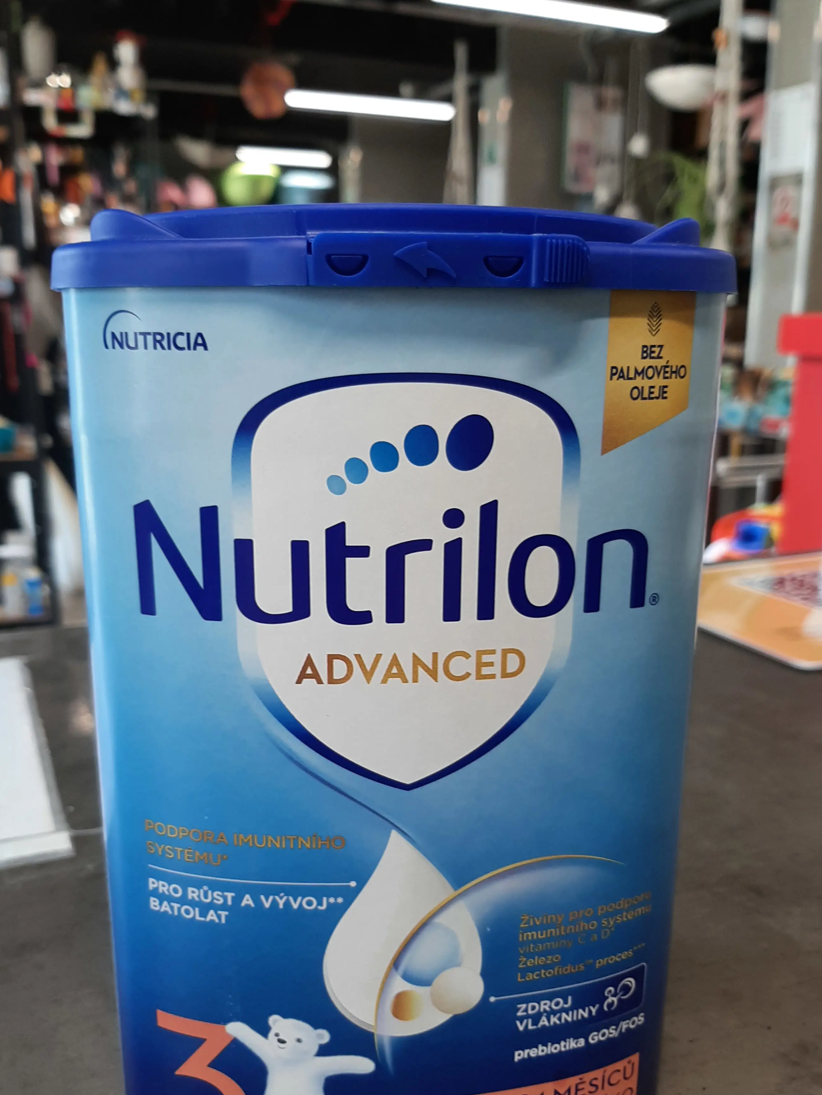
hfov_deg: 46.8
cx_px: 391
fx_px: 950
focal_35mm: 30
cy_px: 590
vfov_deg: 59.9
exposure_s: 1/50
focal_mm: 3.93
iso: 50
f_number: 1.7
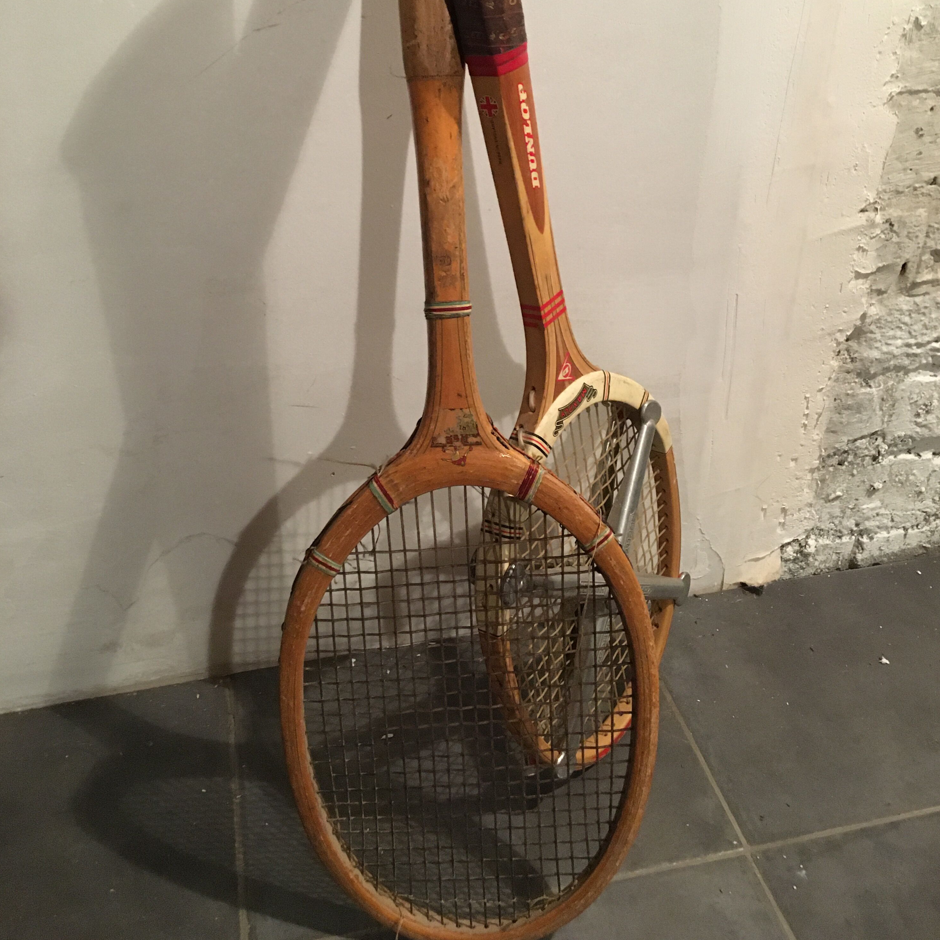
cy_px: 329
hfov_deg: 47.2
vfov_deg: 46.6
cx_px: 468
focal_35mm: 35
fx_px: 1075
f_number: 2.2
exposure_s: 1/17
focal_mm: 4.15
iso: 250
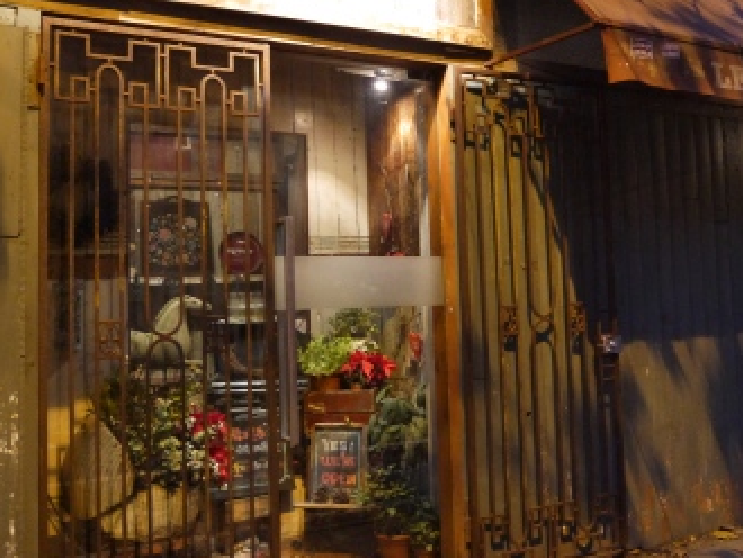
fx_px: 816
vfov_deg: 37.6
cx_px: 392
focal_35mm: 38
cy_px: 225
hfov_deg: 48.9
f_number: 3.5
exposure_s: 1/15
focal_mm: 14
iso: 1600
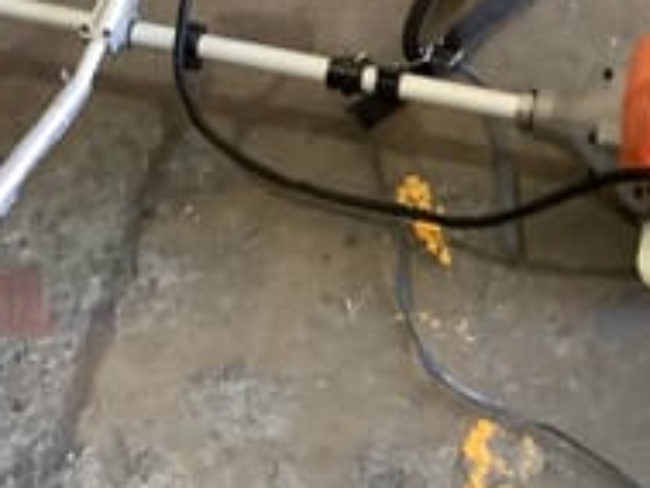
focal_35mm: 82
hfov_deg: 23.4
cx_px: 100
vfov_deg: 17.6
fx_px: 1541
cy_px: 19
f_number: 2.4
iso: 320
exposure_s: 1/33
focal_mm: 3.3
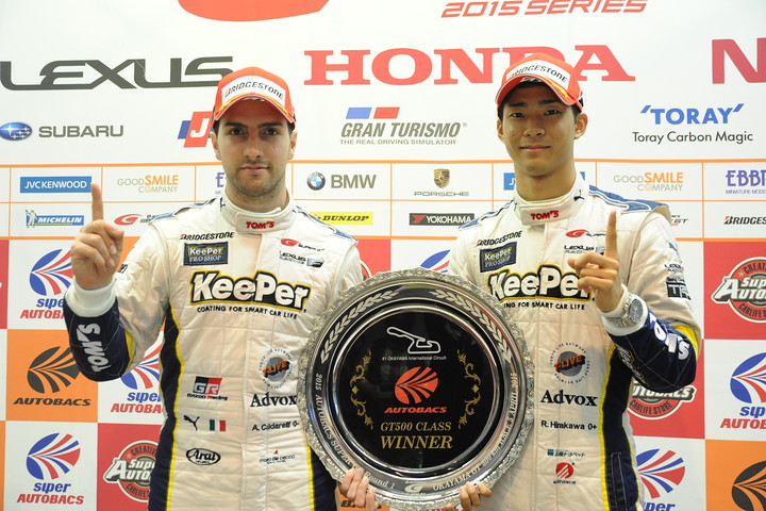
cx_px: 383
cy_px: 256
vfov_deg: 36.9
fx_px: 766
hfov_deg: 53.1
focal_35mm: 36
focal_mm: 36
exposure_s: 1/60
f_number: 4
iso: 3200
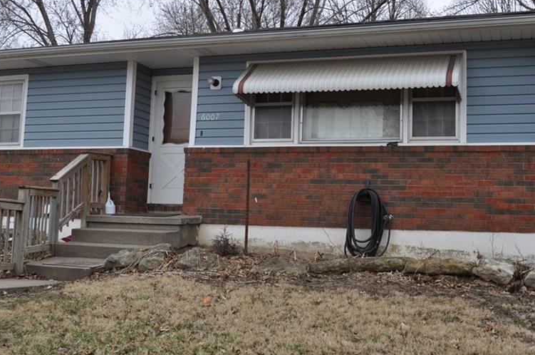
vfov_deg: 29.7
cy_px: 152
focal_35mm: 45
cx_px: 297
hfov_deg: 43.6
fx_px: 668
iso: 200
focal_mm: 22
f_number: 7.1
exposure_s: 1/200
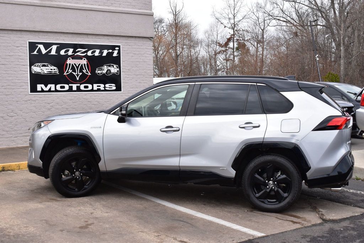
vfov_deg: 26.5
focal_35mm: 51
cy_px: 122
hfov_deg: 38.9
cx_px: 182
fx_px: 515
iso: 400
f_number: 10
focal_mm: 34
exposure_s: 1/250
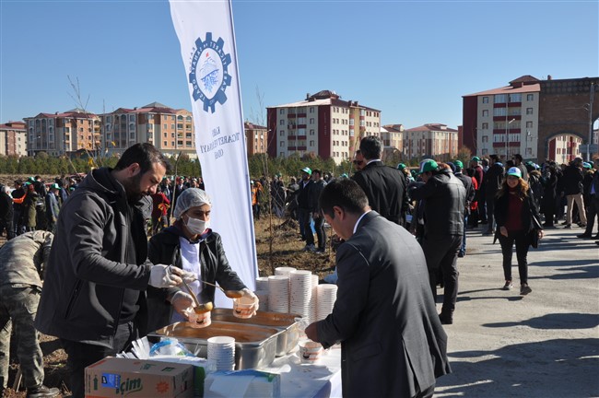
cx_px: 300
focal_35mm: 42
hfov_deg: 46.4
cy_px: 199
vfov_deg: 31.8
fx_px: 698
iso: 200
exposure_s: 1/160
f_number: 13
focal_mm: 28
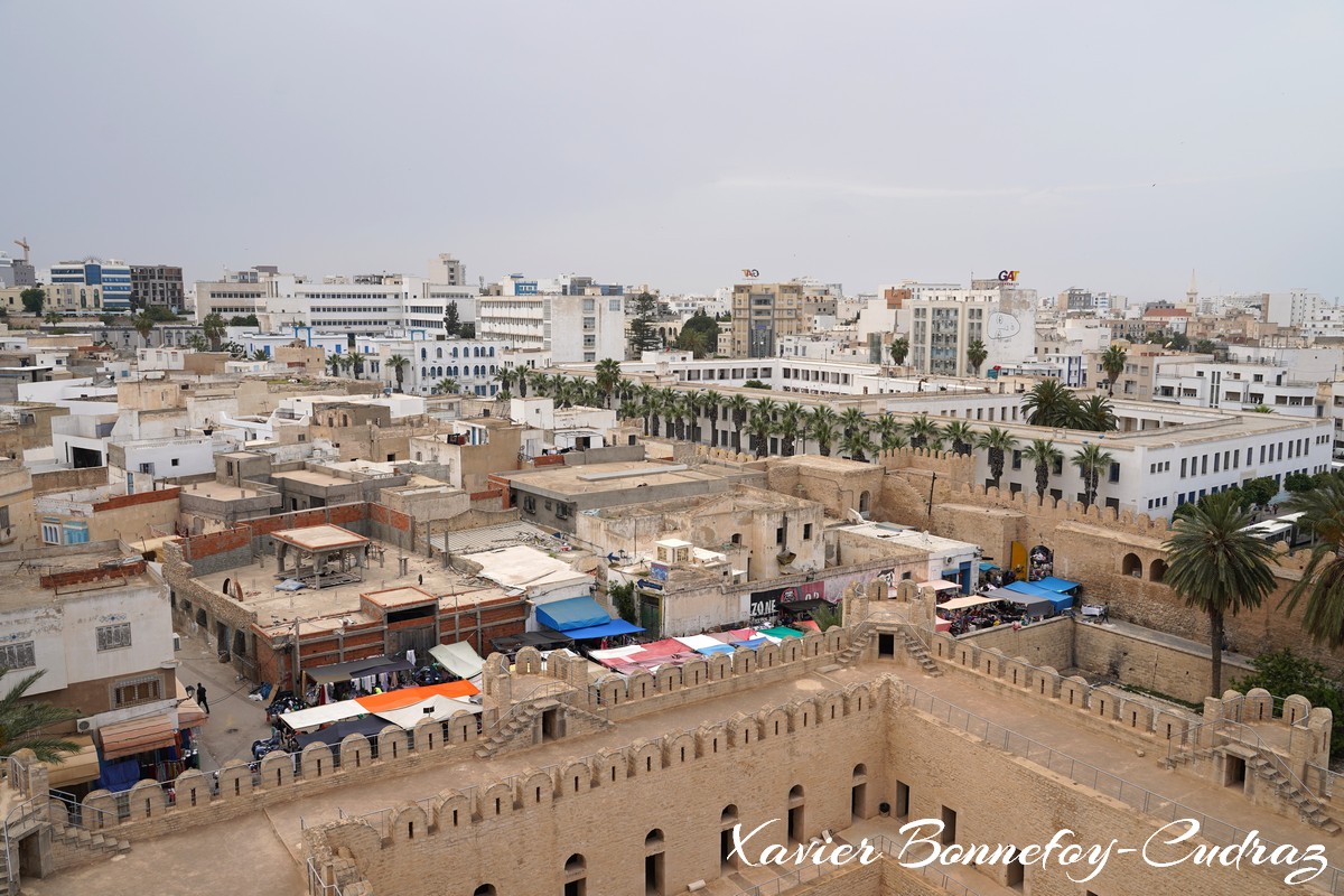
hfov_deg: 65.5
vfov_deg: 46.4
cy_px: 448
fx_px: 1045
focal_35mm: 28
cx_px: 672
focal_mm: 28
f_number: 6.3
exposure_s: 1/160
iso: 100
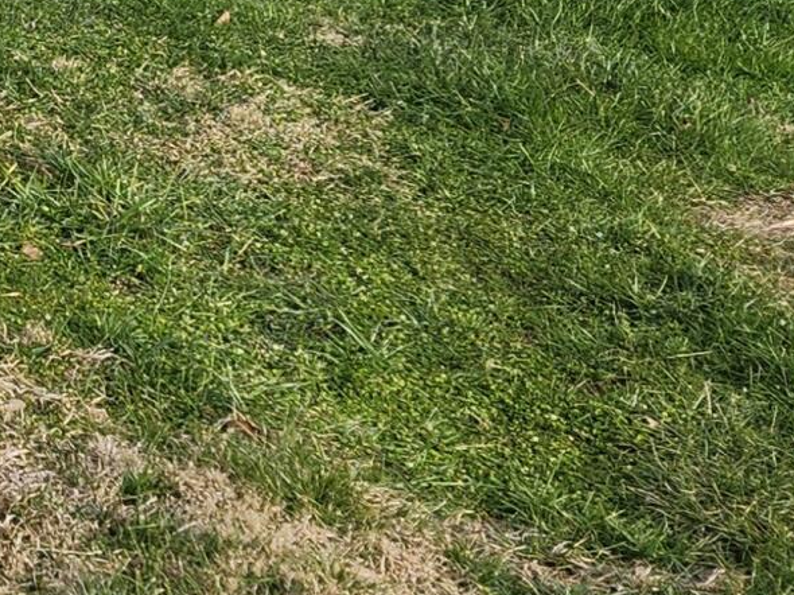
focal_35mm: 117
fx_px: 2683
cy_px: -55
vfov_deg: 12.4
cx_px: -701
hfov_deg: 14.5
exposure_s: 1/565
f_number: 1.8
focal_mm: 5.4
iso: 20
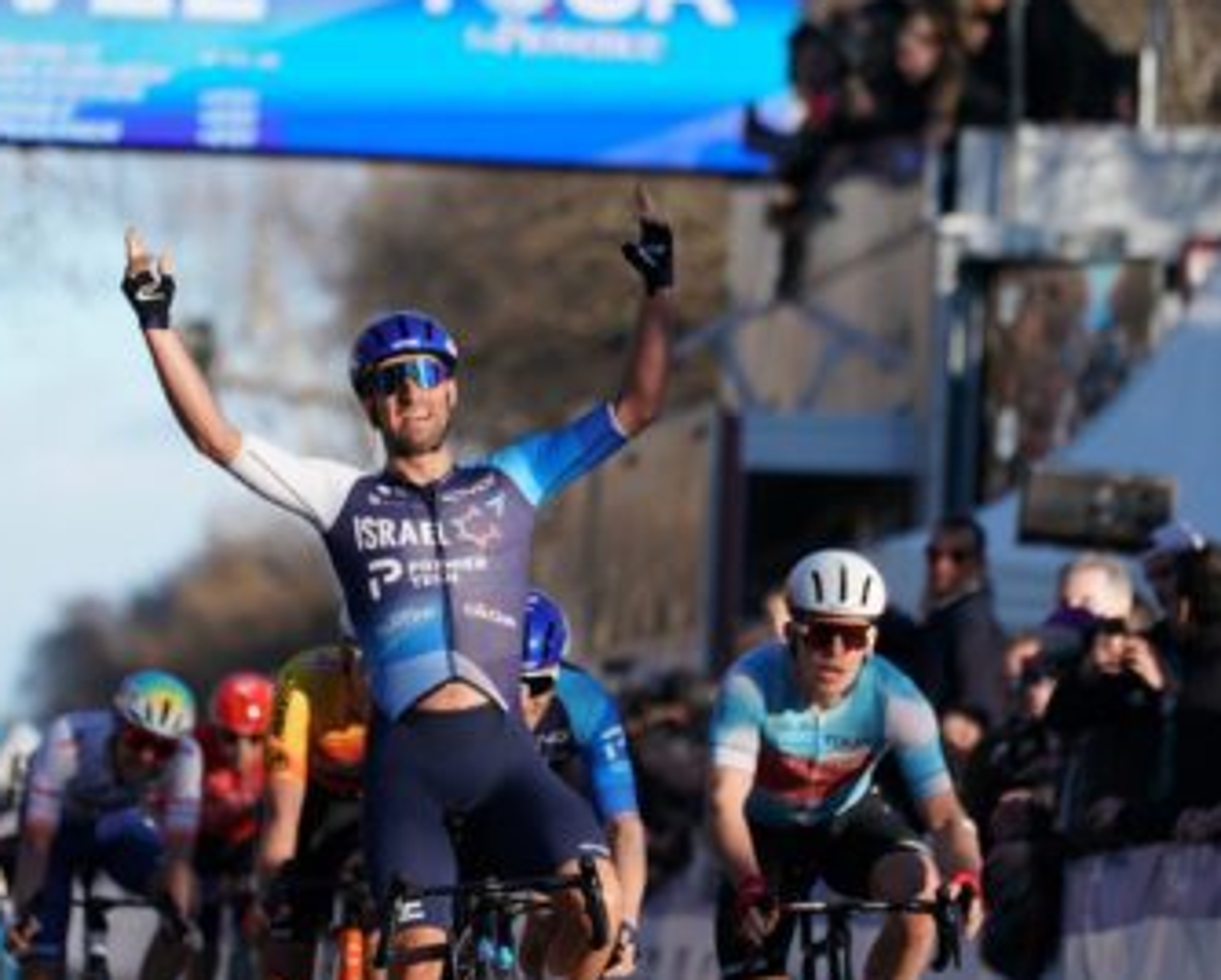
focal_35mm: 416
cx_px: 525
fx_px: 15051
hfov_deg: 4.6
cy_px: 558
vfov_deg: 3.7
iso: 800
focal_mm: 312
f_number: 5.6
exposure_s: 1/2000
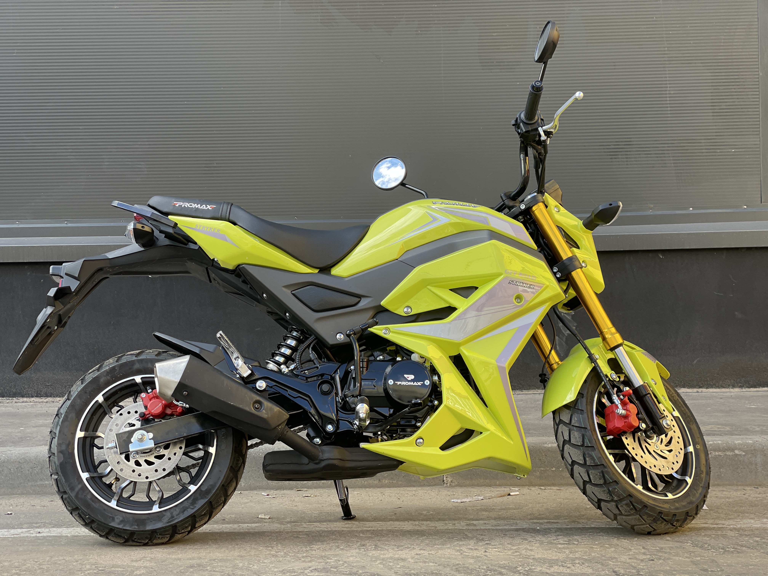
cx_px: 384
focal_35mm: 52
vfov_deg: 28.0
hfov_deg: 36.8
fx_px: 1154
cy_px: 288
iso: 25
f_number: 2
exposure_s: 1/175
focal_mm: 6
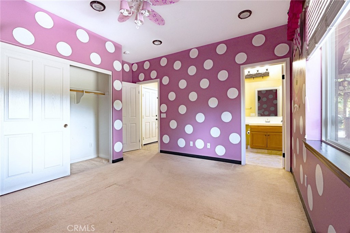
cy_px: 116
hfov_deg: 96.8
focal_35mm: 16
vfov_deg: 73.7
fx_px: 155
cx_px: 175
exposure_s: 1/80
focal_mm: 16
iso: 320
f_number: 4.5
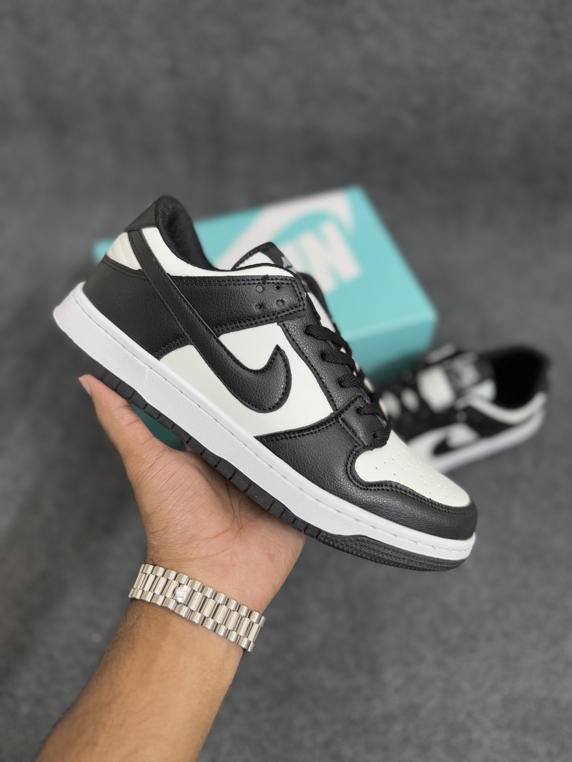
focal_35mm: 24
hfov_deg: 56.8
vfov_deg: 71.6
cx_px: 286
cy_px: 381
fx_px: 529
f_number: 1.78
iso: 400
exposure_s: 1/50
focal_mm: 6.76
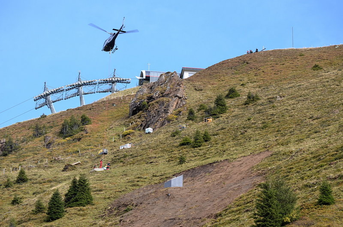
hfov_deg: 14.9
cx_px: 172
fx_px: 1312
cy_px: 114
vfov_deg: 9.9
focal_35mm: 138
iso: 200
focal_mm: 92
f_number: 7.1
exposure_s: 1/200
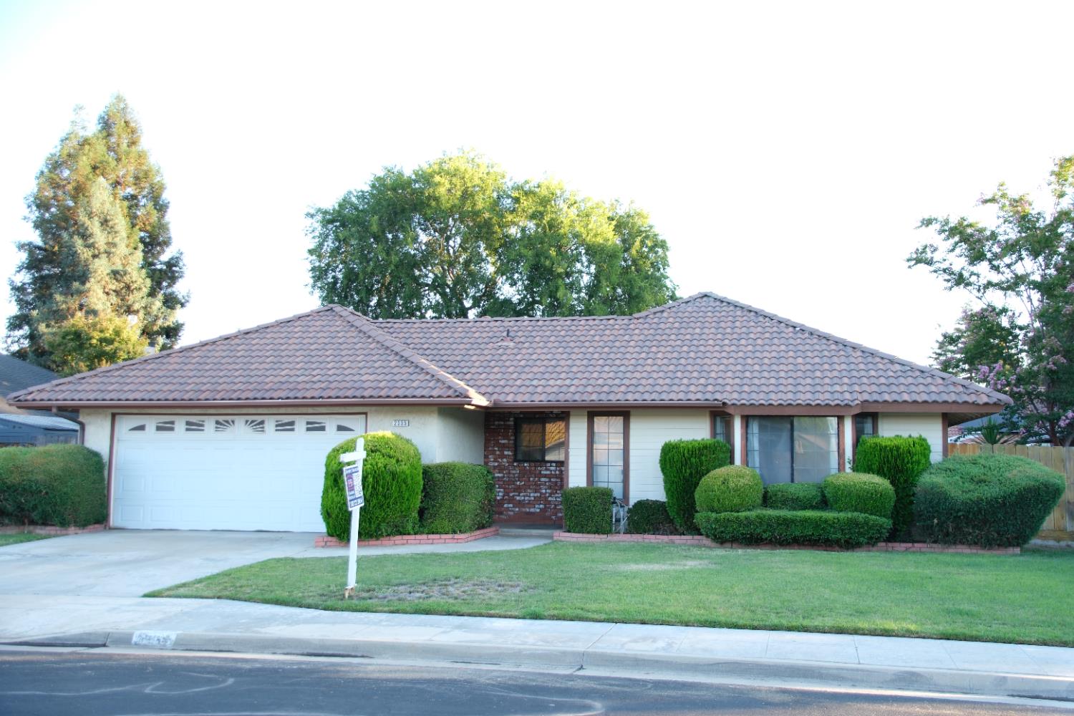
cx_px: 537
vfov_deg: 36.9
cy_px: 358
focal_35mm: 36
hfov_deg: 53.1
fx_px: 1074
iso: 160
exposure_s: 1/60
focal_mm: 24
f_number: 4
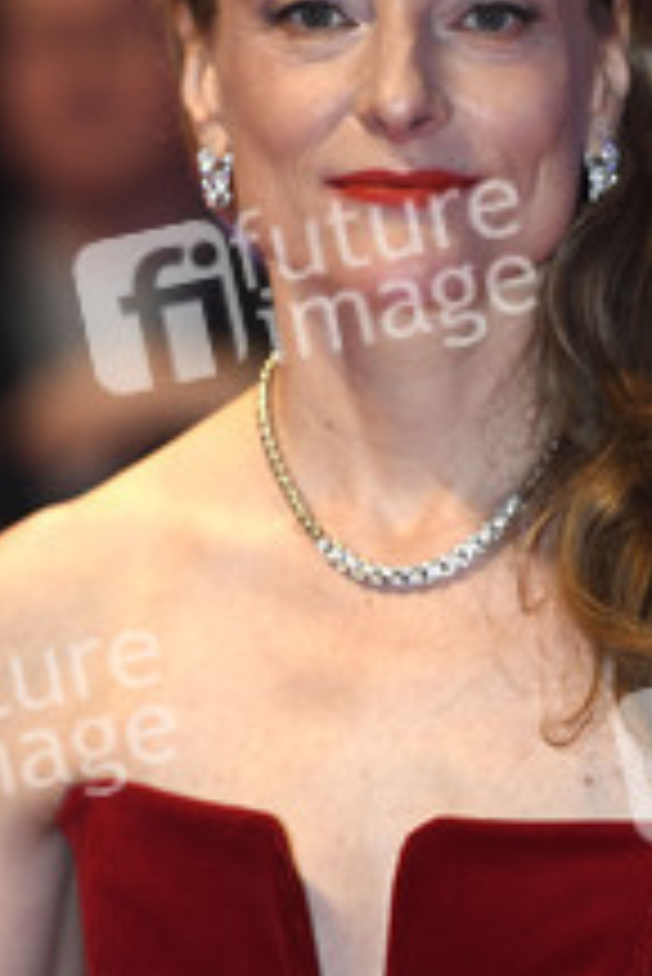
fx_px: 9981
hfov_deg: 3.7
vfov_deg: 5.6
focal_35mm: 368
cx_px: 436
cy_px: 513
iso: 800
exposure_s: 1/500
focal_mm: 200
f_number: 3.5
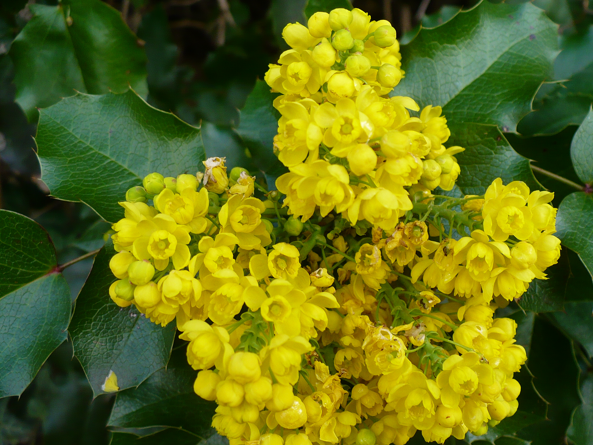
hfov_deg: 42.8
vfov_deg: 32.8
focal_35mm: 44
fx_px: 754
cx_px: 344
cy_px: 263
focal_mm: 6.1
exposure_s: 1/160
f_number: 2.8
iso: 100
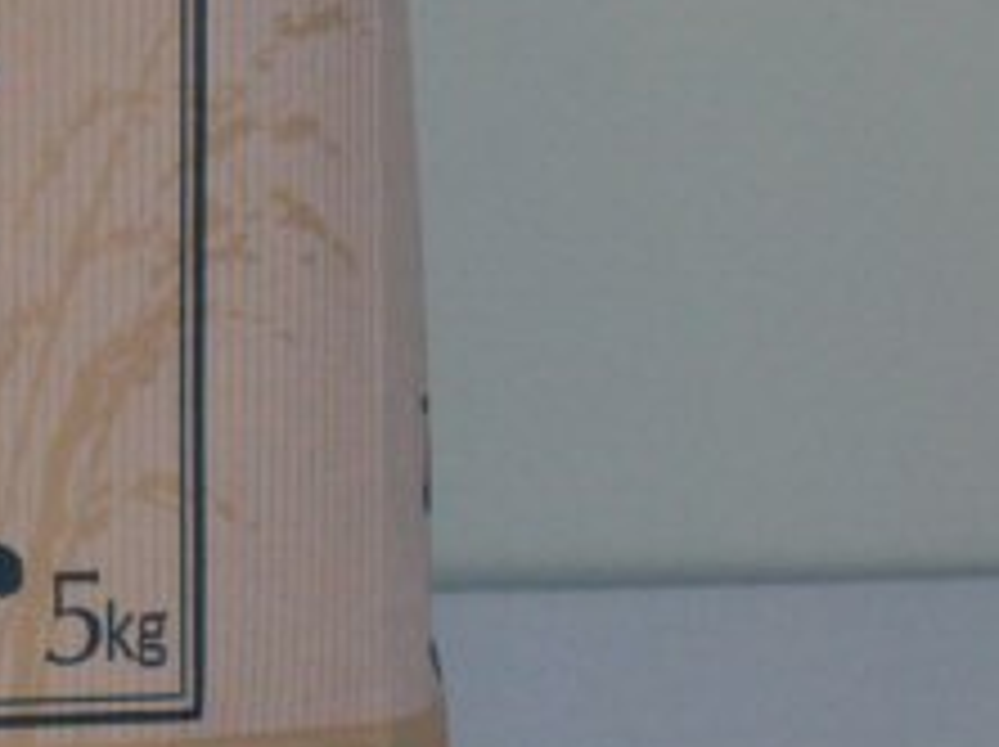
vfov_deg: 5.5
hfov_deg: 7.3
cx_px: -180
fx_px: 7812
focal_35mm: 271
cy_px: 306
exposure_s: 1/60
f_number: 4.6
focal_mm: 15.3
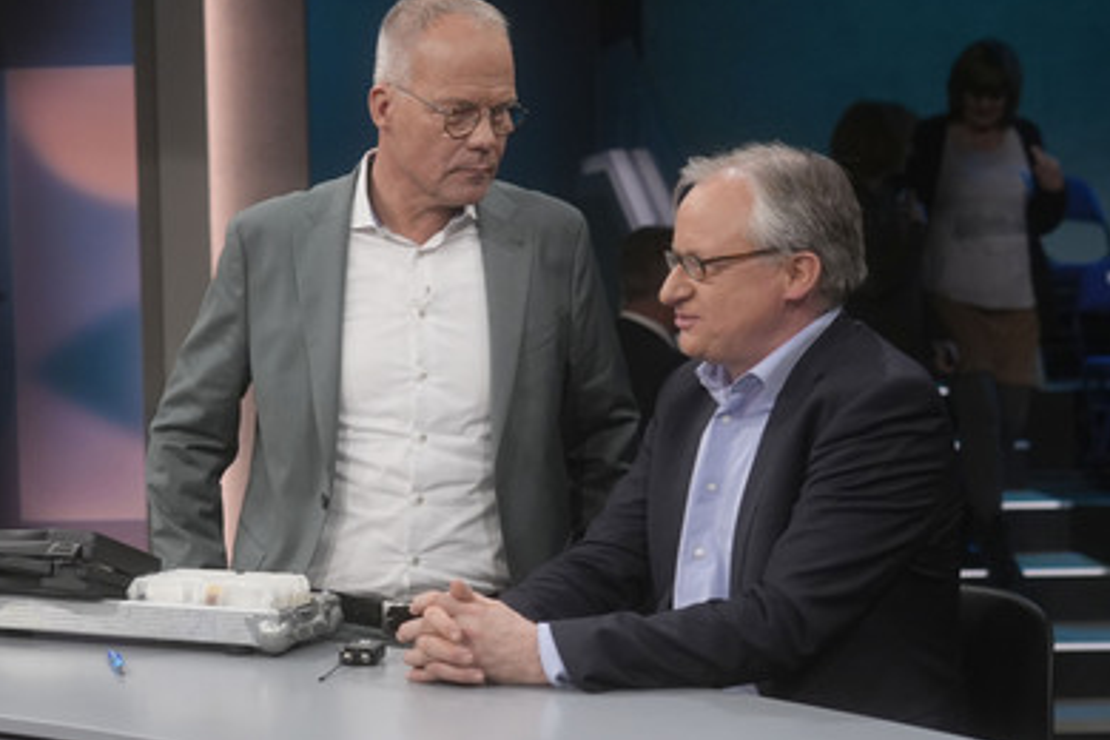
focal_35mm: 52
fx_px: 1603
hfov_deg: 38.2
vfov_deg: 26.0
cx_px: 568
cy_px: 319
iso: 640
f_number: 2.2
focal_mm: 30
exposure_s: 1/400
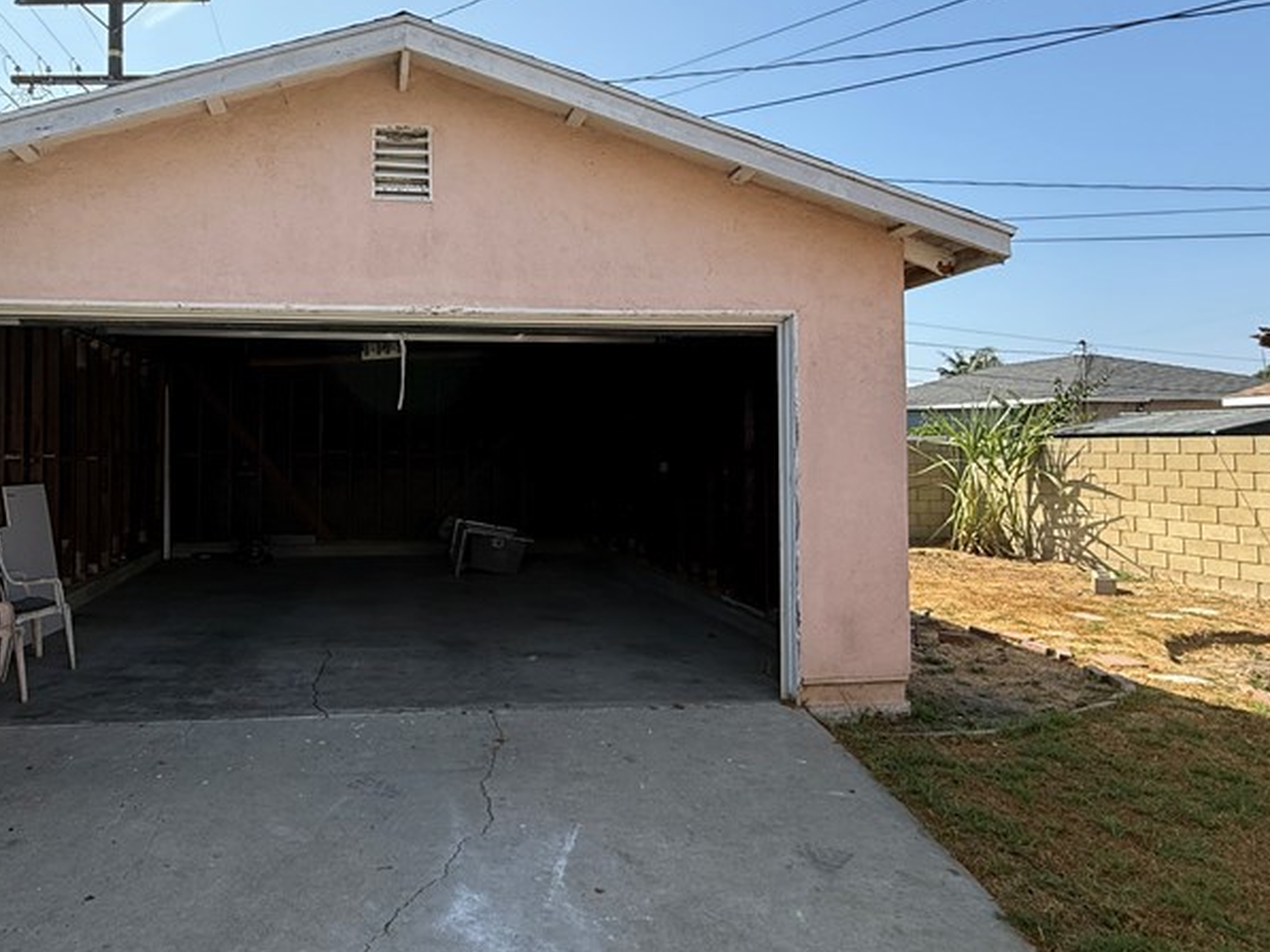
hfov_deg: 70.3
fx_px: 881
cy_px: 414
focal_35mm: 24
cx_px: 466
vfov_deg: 56.7
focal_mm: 2.22
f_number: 2.2
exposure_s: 1/928
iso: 64
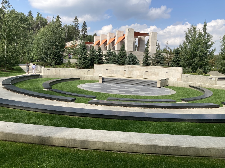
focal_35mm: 28
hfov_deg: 63.4
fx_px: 182
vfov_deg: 49.7
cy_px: 84
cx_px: 112
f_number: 1.8
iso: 20
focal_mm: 3.99
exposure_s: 1/1548
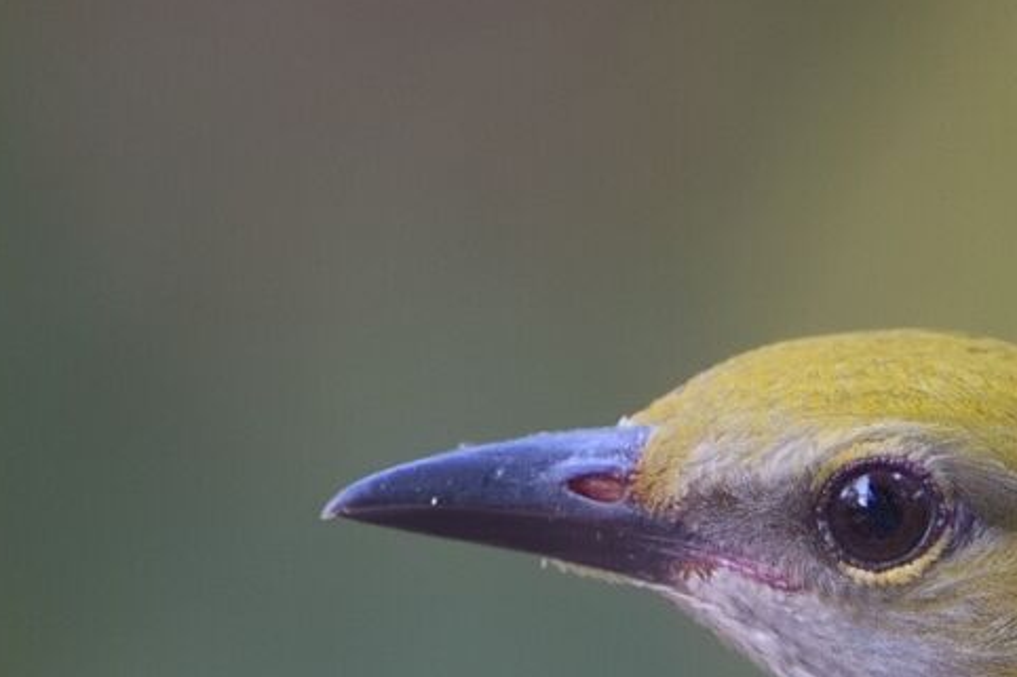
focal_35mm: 1993
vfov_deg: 0.7
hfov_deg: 1.0
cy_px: 1201
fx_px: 56280
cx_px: 1122
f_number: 4
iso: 2500
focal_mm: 400
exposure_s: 1/200
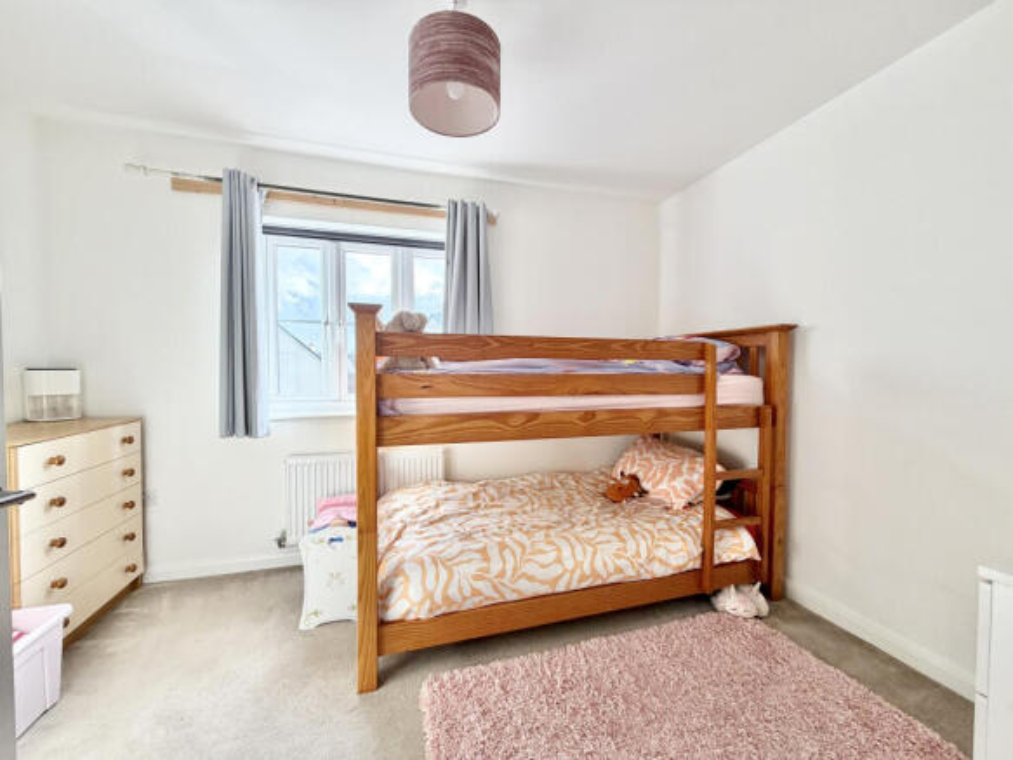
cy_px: 380
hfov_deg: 102.1
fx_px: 410
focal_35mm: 14
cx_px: 506
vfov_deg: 85.7
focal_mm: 2.22
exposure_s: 1/121
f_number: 2.2
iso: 64
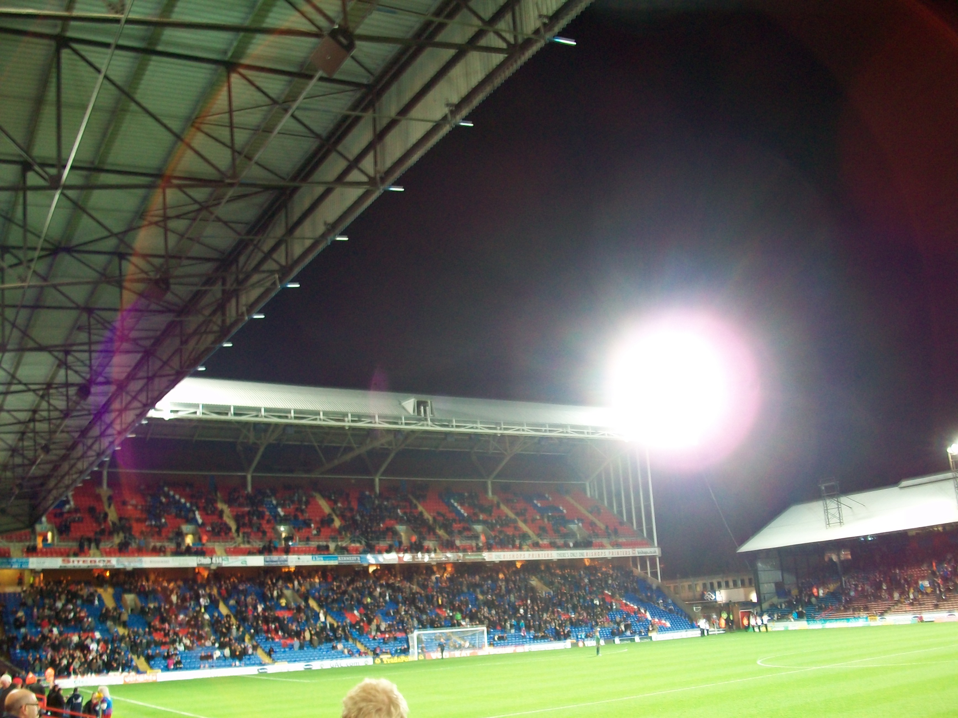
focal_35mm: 34
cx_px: 479
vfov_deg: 41.8
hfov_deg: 54.0
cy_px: 359
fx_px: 941
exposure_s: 1/10
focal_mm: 5.7
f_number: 2.8
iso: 120
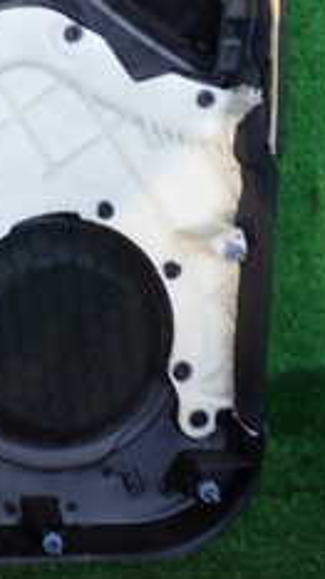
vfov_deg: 24.8
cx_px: -325
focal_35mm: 84
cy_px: 97
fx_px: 1287
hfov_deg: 12.6
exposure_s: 1/60
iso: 125
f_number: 2.3
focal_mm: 5.4
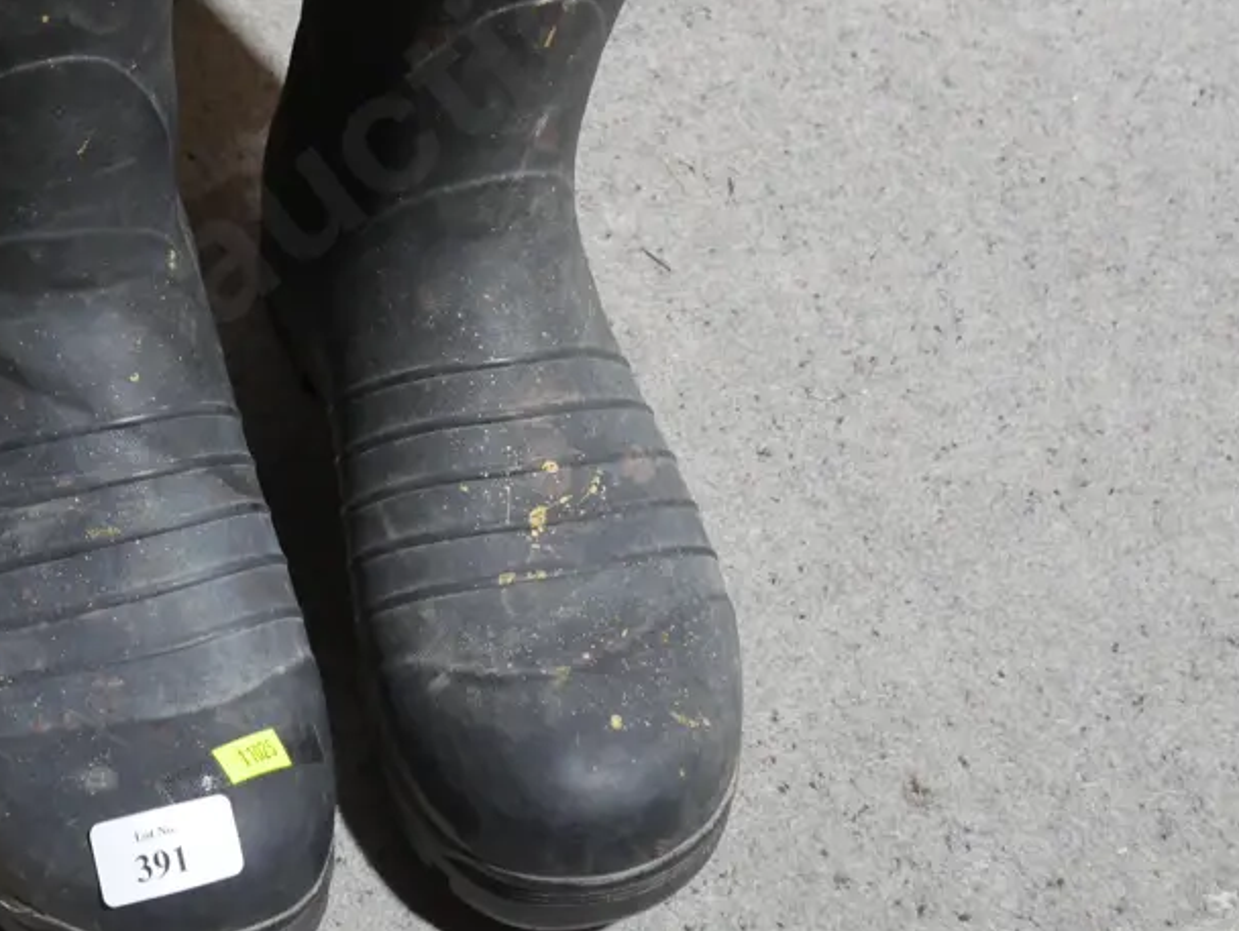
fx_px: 2293
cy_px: 195
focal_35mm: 64
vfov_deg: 22.7
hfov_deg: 29.8
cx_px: 320
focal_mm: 19
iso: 1000
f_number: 4.1
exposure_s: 1/60
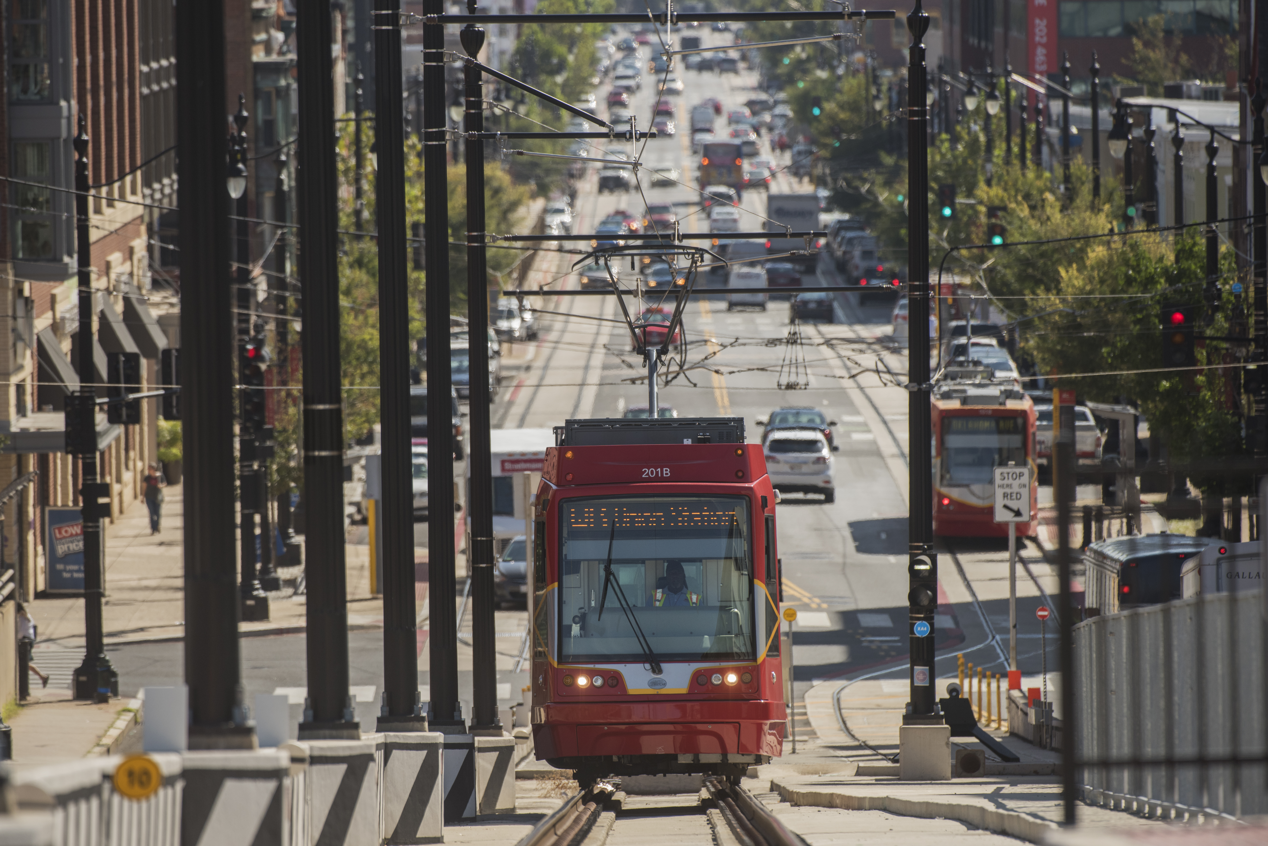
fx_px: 13388
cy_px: 423
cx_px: 634
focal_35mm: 380
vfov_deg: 3.6
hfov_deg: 5.4
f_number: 5.6
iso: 400
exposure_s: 1/1600
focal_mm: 380
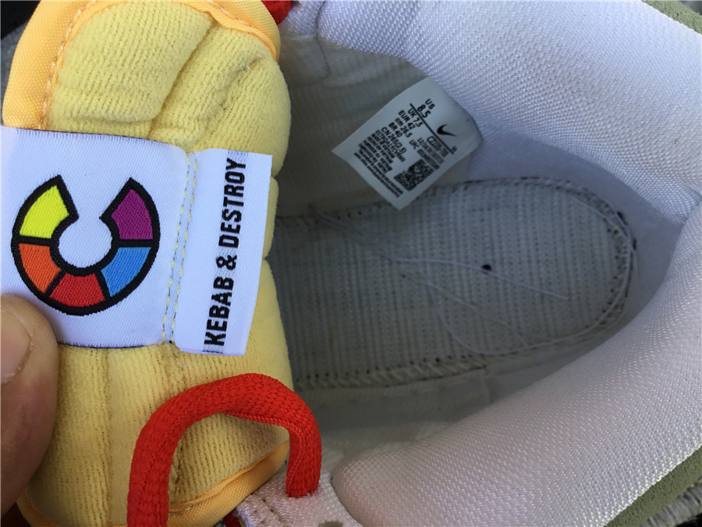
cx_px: 351
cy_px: 264
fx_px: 629
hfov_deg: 58.4
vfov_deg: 45.4
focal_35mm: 31
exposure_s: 1/122
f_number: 2.4
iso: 25
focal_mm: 3.3
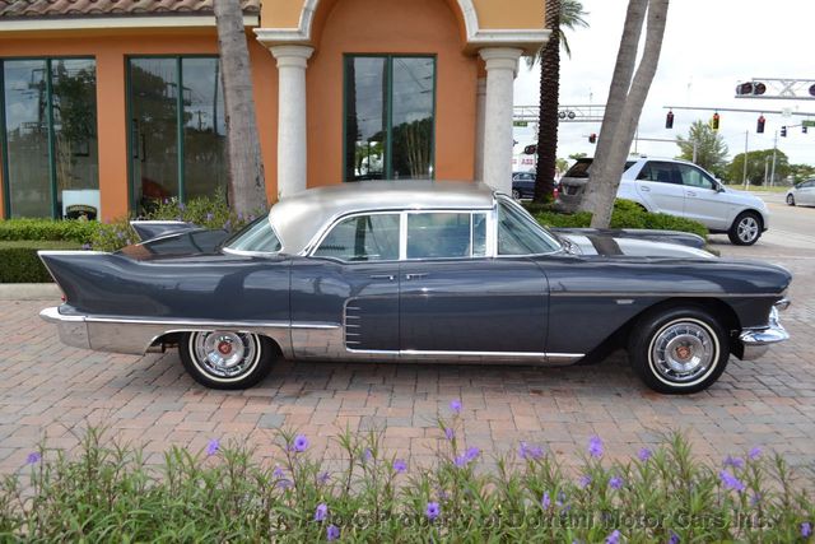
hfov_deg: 61.9
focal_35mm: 30
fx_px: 679
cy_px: 272
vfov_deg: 43.6
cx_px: 408
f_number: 5.6
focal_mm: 20
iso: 100
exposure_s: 1/200
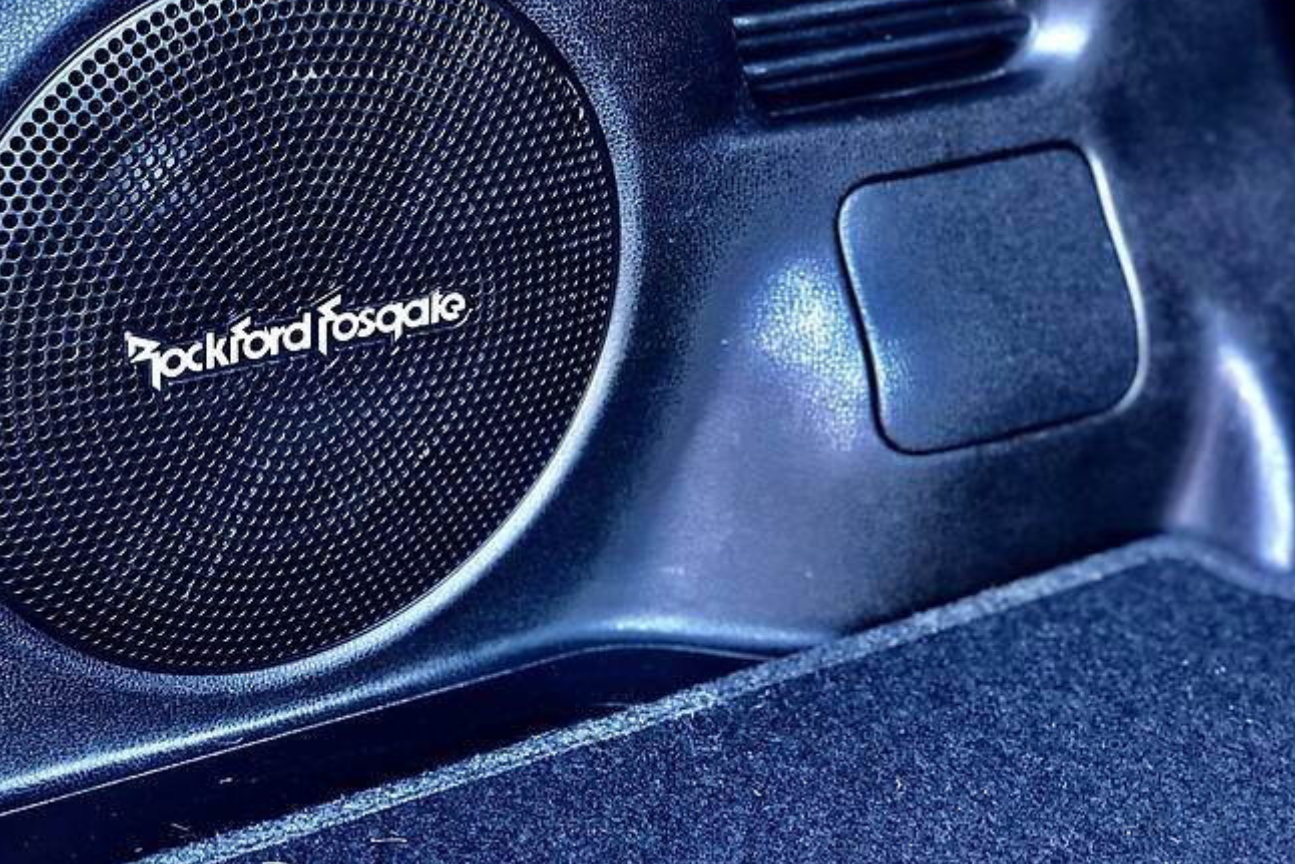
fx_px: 2411
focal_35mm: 67
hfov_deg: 30.0
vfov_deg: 20.3
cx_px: 511
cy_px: 411
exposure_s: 1/30
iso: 160
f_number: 2.4
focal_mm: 6
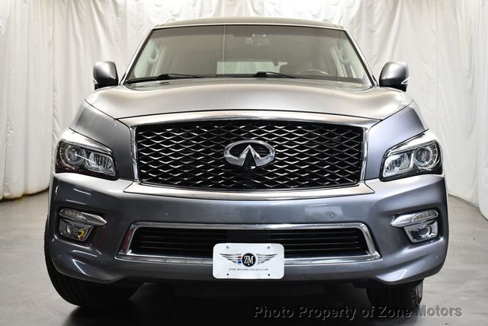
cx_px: 244
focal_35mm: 48
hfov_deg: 41.1
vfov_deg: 28.1
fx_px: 651
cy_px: 163
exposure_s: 1/125
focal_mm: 24
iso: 1800
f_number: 4
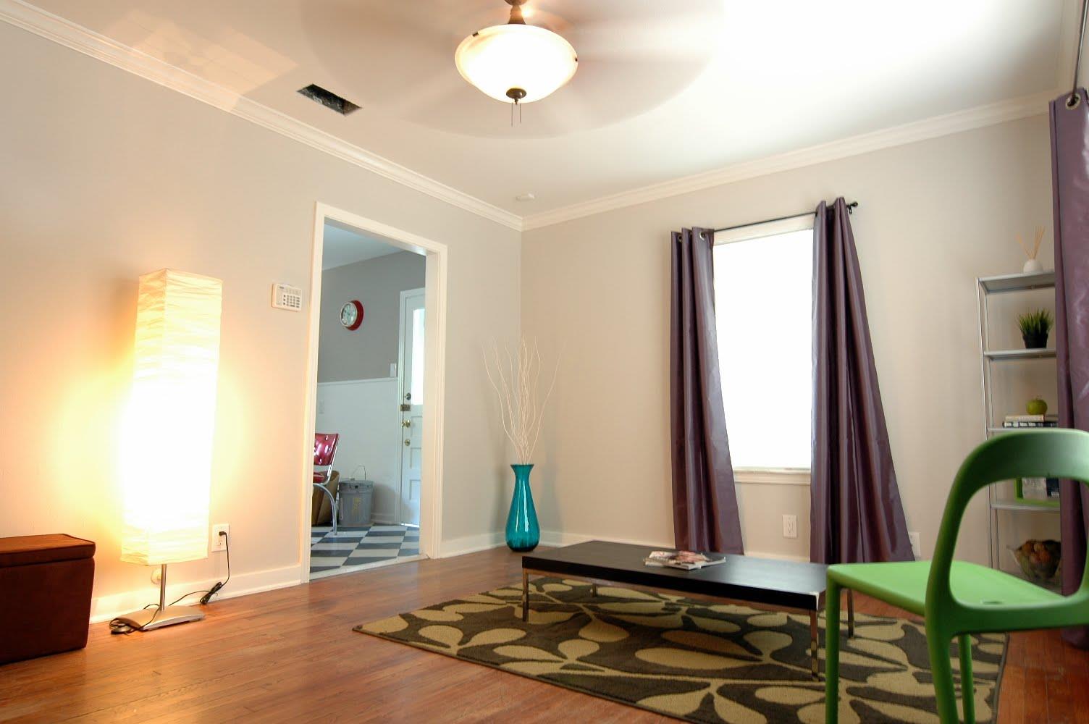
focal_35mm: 21
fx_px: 635
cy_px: 362
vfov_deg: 59.4
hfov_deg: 81.3
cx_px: 544
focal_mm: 14
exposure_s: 1/15
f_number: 2.8
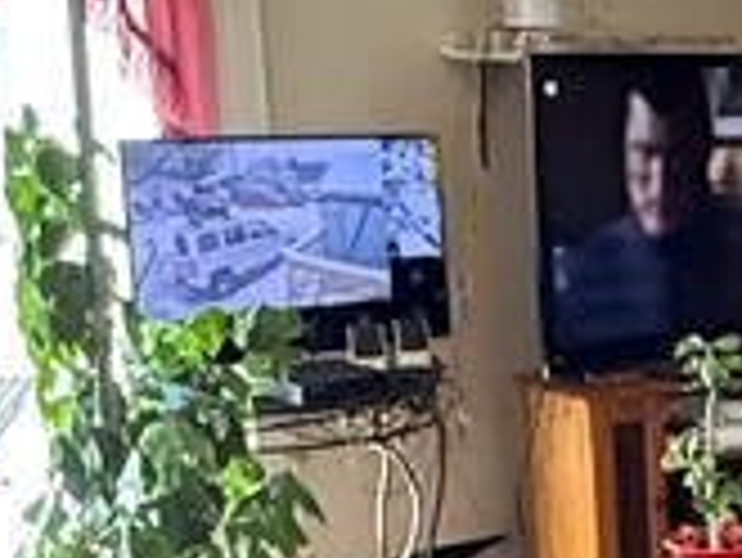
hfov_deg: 20.7
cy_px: 500
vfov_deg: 16.8
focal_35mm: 87
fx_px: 1866
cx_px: 944
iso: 1000
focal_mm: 2.22
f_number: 2.2
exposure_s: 1/60
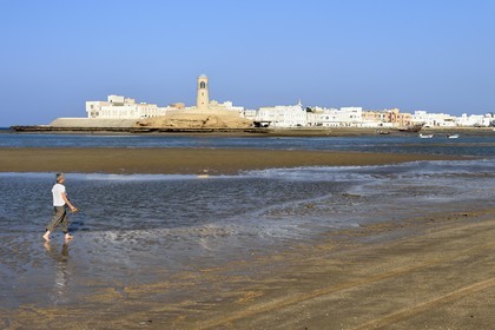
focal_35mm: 46
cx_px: 248
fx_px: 632
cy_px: 165
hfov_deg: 42.7
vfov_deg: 29.2
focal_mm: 46
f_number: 11
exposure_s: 1/320
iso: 200
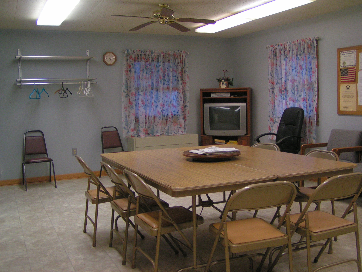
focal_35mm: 38
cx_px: 181
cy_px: 136
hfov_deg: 49.0
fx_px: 397
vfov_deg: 37.7
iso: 125
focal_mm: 5.8
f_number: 2.8
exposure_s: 1/50
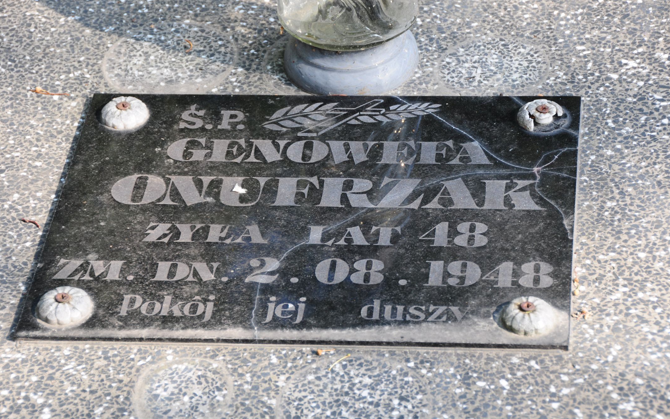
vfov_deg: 10.4
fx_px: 2301
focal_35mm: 126
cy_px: 209
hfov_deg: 16.6
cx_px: 335
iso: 250
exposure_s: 1/160
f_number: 7.1
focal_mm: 82
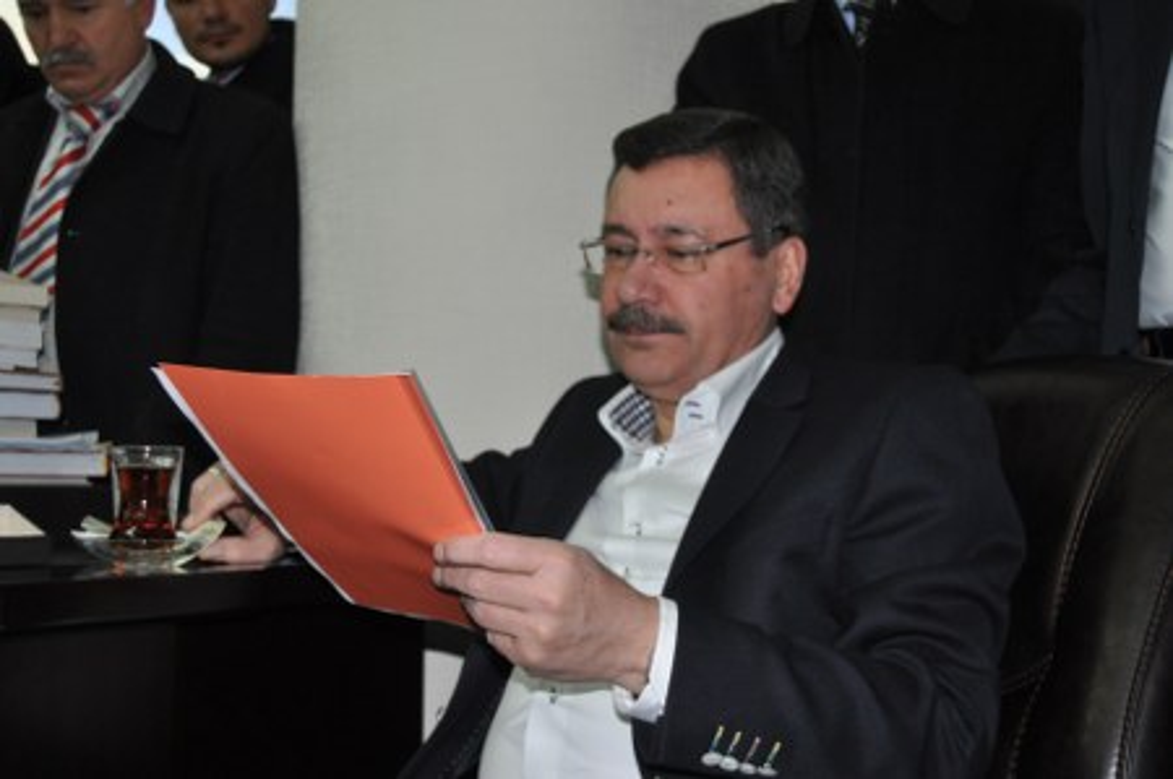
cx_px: 586
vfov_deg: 28.9
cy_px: 390
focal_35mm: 46
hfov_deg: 42.4
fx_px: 1513
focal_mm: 31
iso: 800
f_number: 4.2
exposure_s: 1/60
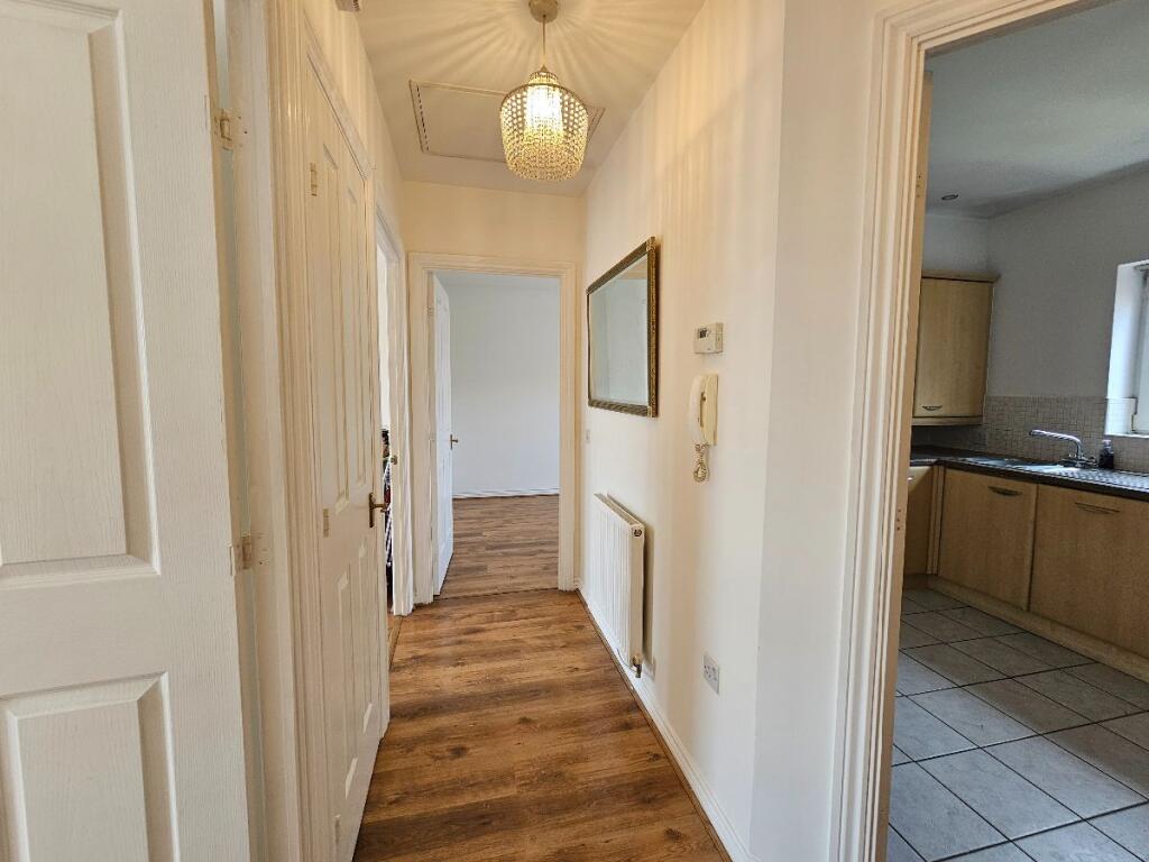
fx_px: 432
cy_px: 431
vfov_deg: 89.9
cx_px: 574
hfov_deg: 106.2
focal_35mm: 13
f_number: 2.2
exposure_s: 1/50
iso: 64
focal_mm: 2.2
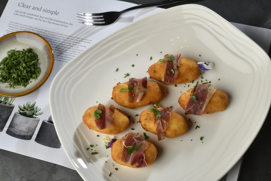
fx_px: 452
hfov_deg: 33.4
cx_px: 136
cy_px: 90
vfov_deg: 22.6
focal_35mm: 60
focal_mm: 60
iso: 100
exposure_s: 1/200
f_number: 13
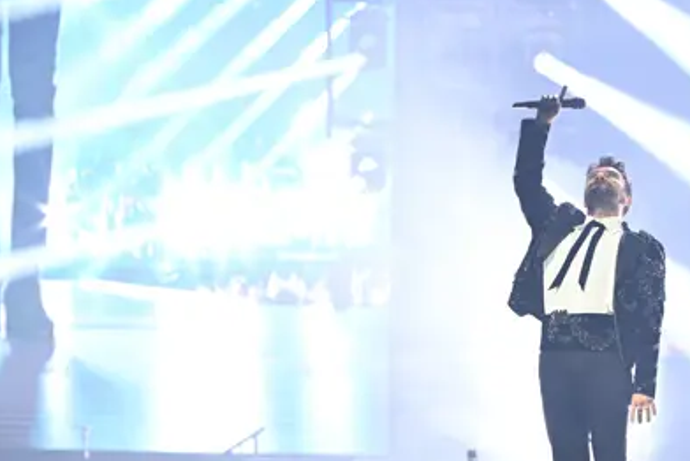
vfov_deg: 4.5
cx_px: 576
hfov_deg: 6.8
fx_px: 5812
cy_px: 302
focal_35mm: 303
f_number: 2.8
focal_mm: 135
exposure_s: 1/500
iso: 2000
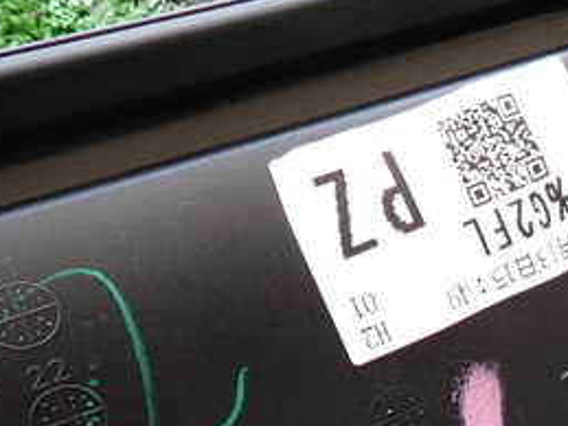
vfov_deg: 24.9
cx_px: 607
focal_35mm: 58
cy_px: 329
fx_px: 951
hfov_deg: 30.2
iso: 200
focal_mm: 4.5
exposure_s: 1/50
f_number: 2
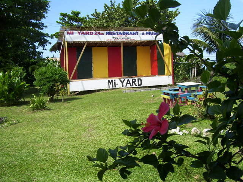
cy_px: 91
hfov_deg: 51.4
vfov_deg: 39.7
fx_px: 253
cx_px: 122
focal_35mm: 36
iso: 80
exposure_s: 1/320
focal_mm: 6
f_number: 4.8
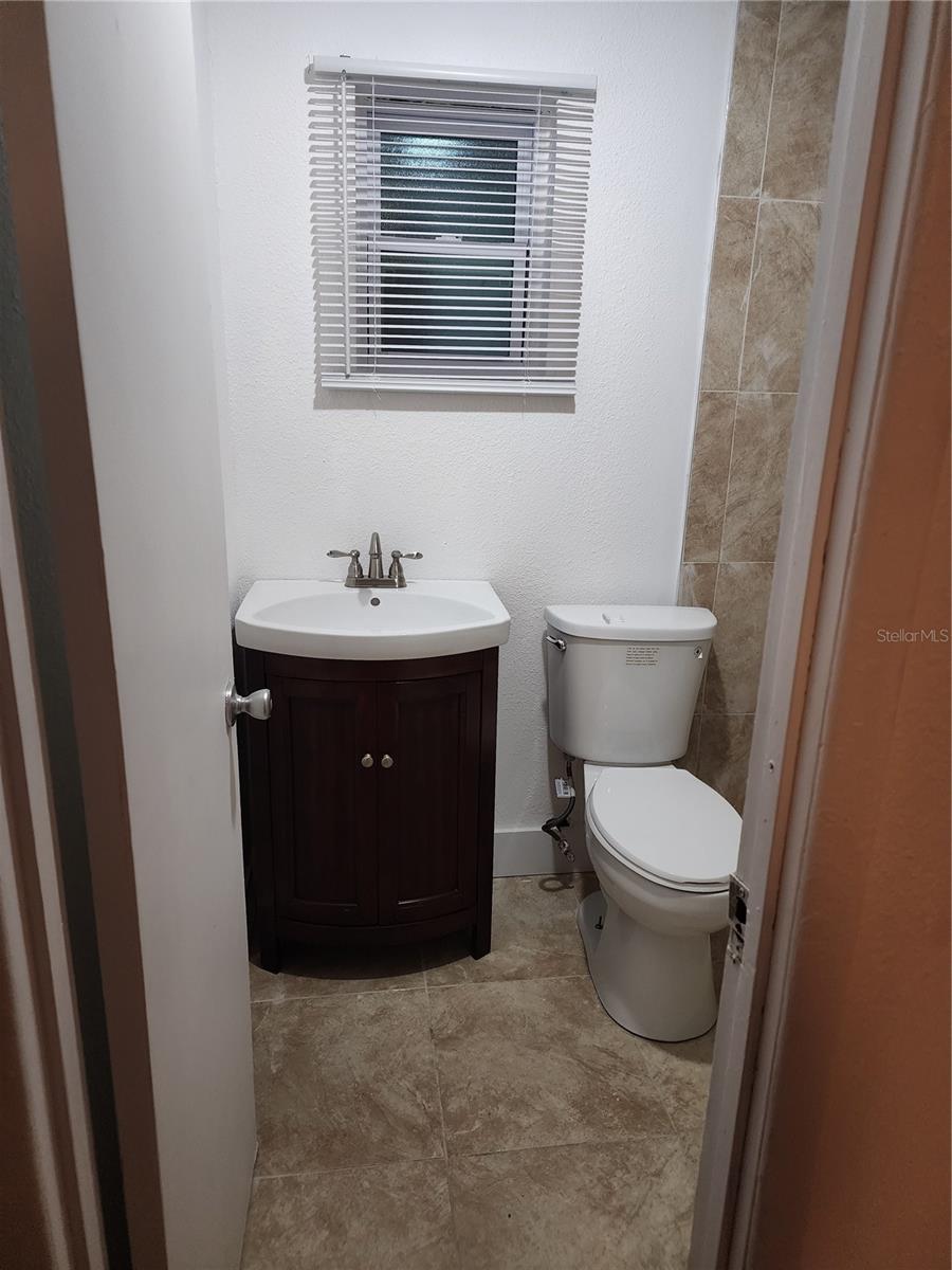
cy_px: 635
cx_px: 476
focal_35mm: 23
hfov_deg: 58.9
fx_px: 843
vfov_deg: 73.9
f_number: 1.8
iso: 640
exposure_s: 1/120
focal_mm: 6.4
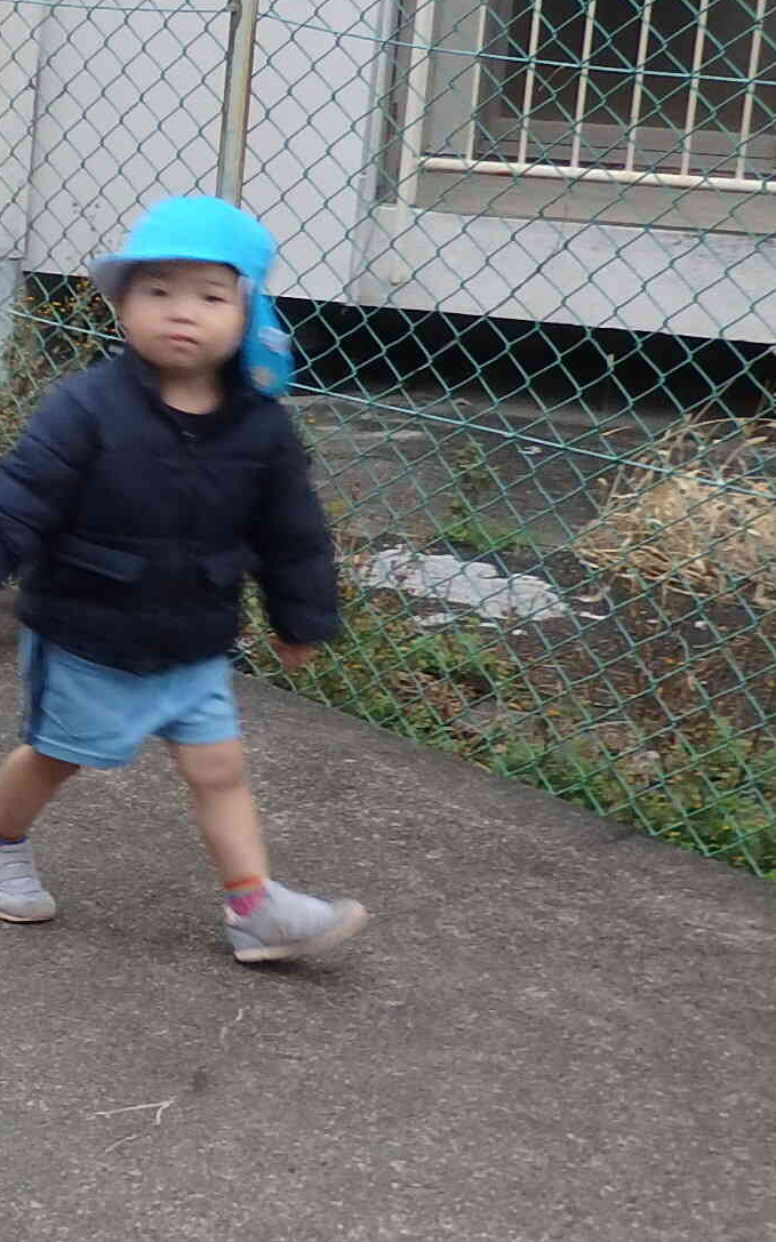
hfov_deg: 14.8
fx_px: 2640
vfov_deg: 26.4
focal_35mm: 78
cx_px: -590
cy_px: 488
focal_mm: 4.5
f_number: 3
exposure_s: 1/60
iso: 125
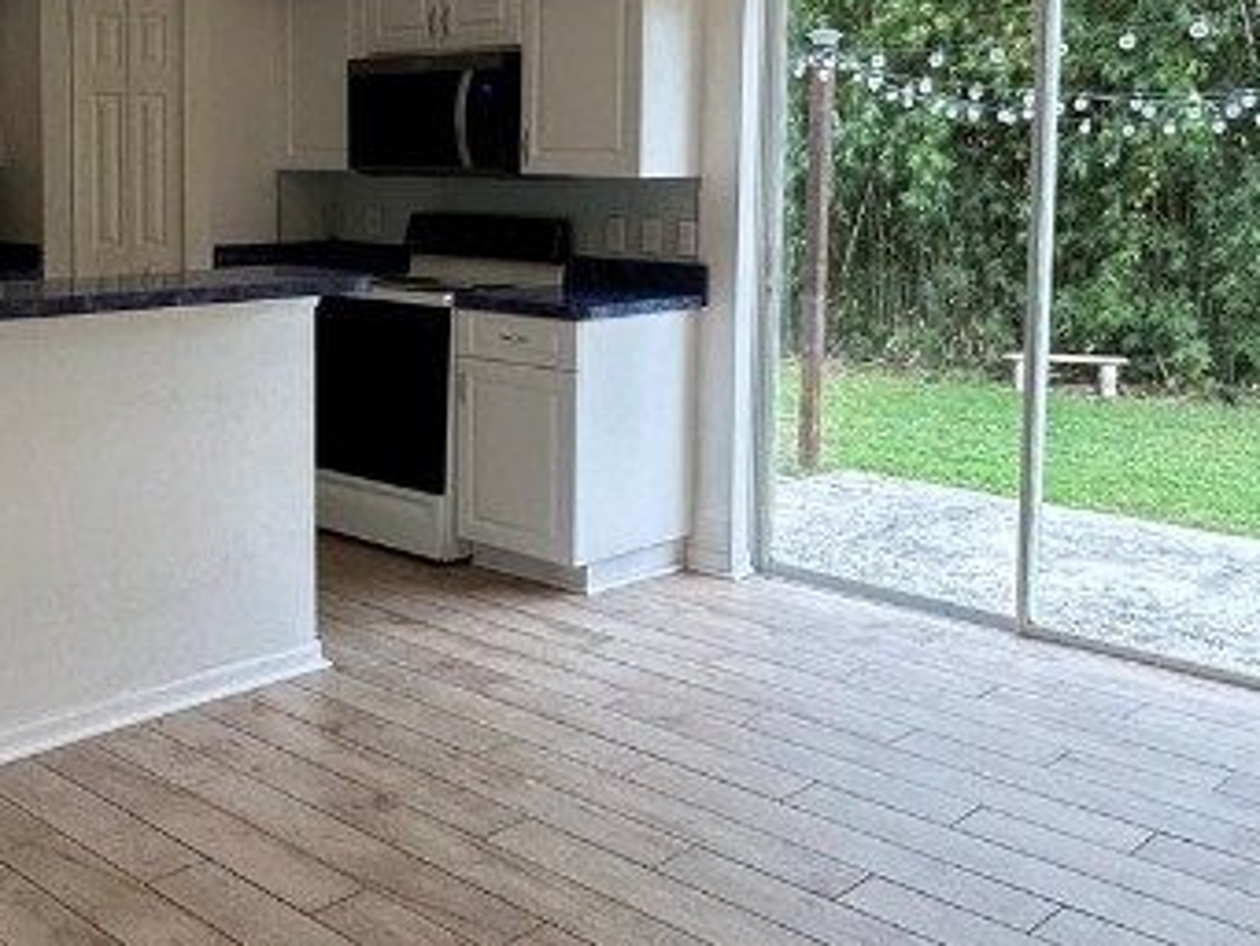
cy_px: 262
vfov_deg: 33.8
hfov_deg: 43.6
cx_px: 344
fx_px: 1529
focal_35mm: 42
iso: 64
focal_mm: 2.22
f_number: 2.2
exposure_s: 1/120
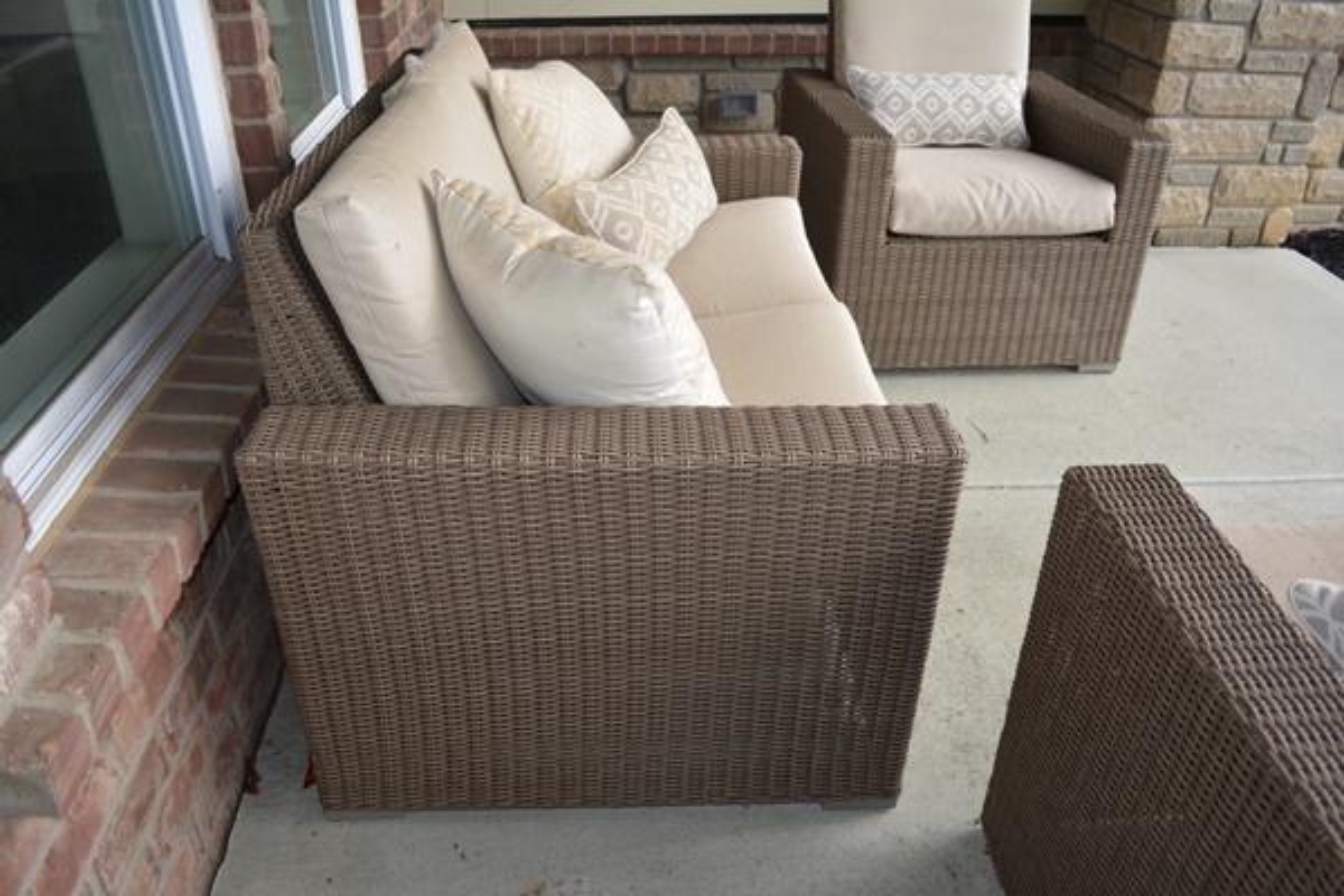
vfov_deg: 47.9
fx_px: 1008
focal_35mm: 27
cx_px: 672
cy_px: 448
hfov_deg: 67.4
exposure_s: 1/200
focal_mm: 18
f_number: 3.5
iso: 200
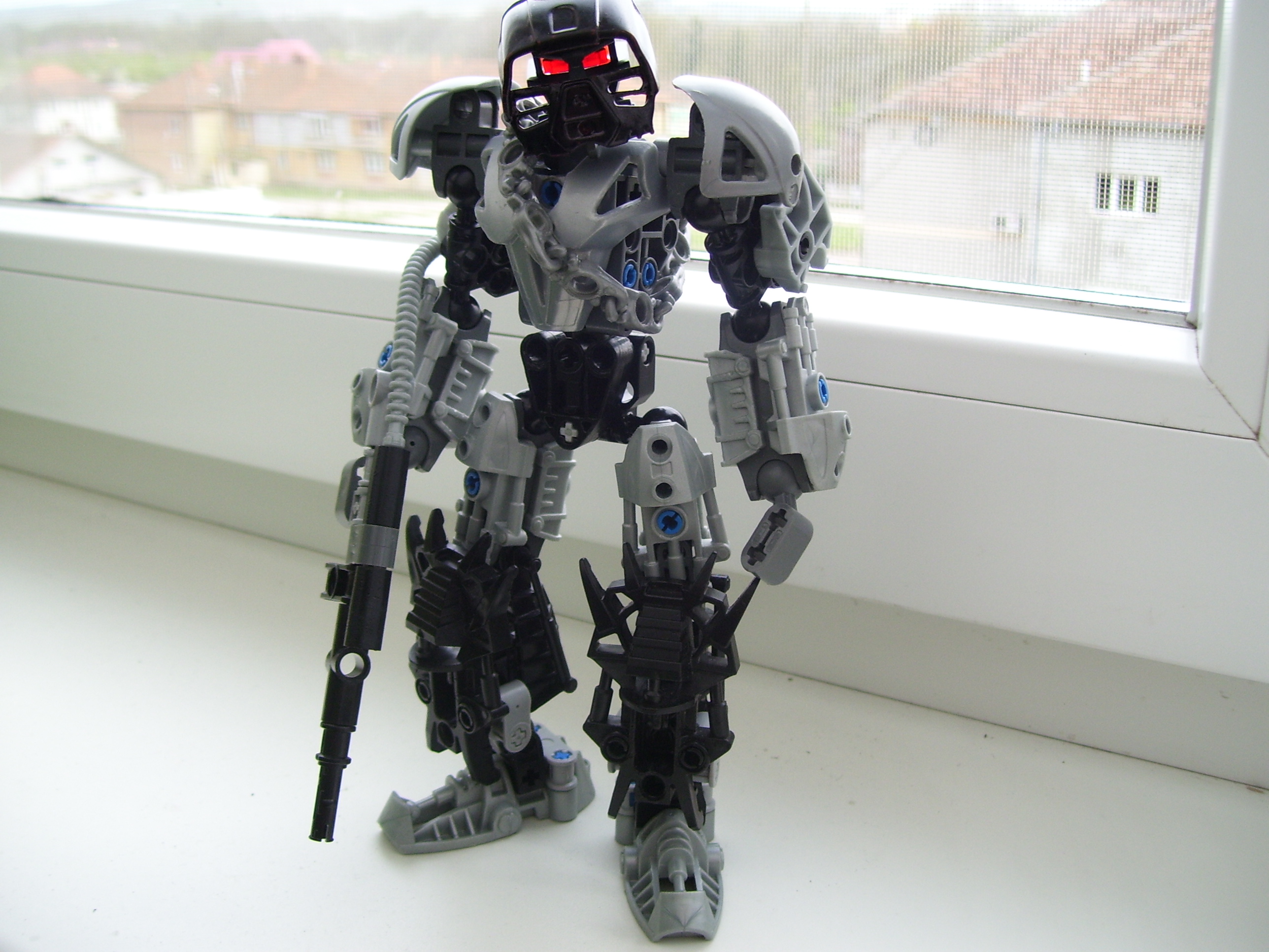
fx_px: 1356
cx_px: 634
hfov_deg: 50.1
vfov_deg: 38.7
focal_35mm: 37
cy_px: 476
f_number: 2.7
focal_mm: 6
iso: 80
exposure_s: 1/90
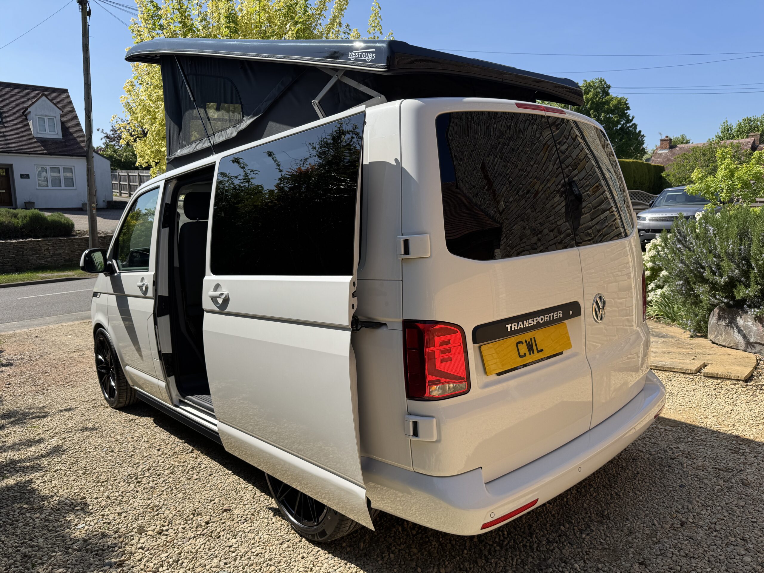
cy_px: 286
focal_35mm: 24
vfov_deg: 56.8
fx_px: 530
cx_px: 382
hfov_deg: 71.6
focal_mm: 6.76
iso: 80
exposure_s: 1/3802
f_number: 1.78
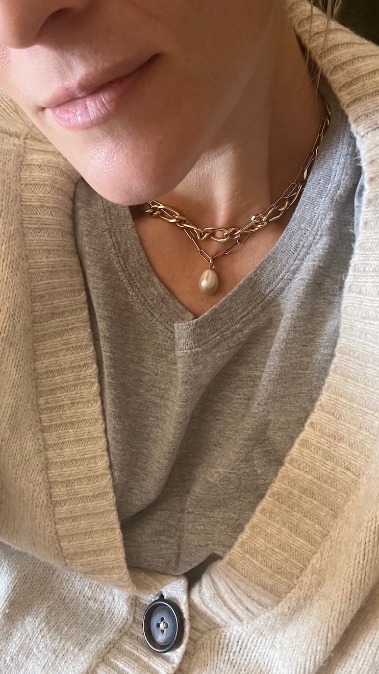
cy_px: 340
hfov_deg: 35.6
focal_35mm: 33
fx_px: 589
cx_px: 176
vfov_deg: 59.5
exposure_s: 1/60
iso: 160
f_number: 2.2
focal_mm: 2.71
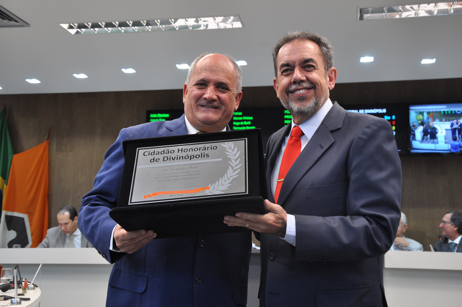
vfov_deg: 25.7
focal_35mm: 52
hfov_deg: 37.9
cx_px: 231
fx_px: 673
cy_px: 154
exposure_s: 1/30
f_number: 5.6
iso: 500
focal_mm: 35
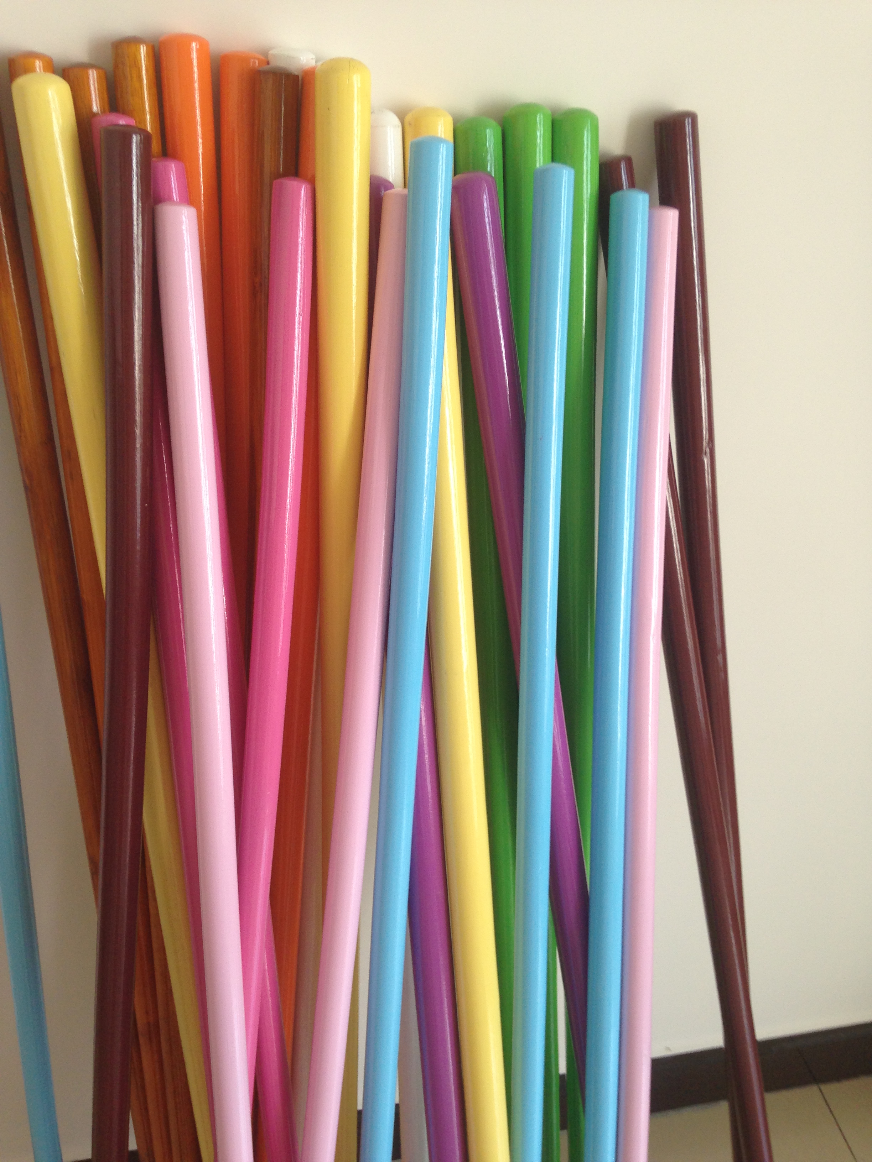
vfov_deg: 55.4
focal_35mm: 33
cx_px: 436
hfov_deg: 42.9
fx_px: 1108
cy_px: 581
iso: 64
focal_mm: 4.12
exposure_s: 1/40
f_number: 2.4
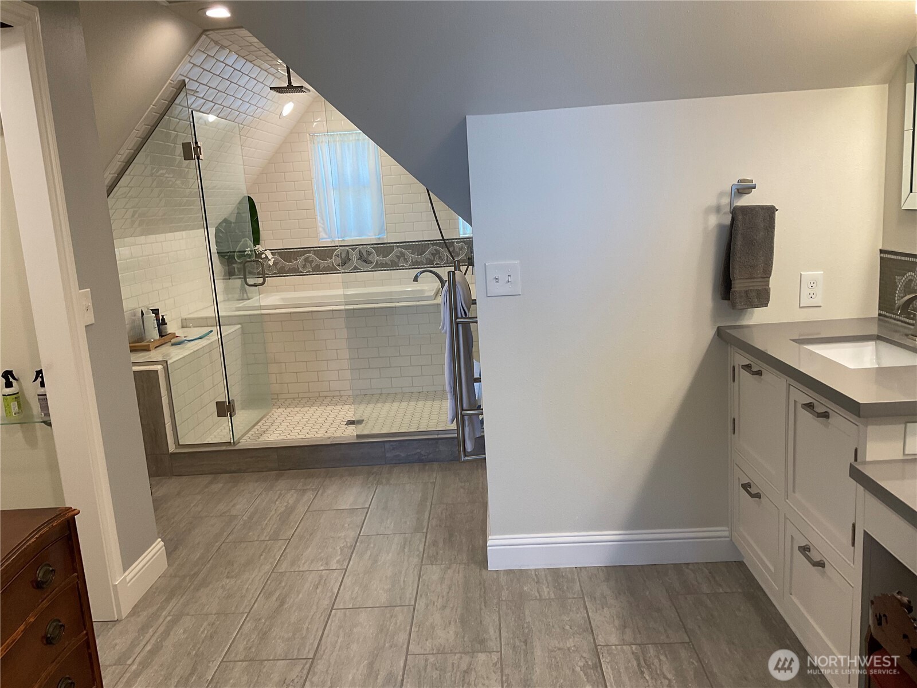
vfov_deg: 48.2
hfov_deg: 61.7
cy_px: 344
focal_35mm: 29
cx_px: 458
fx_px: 768
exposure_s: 1/60
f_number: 1.8
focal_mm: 3
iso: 50
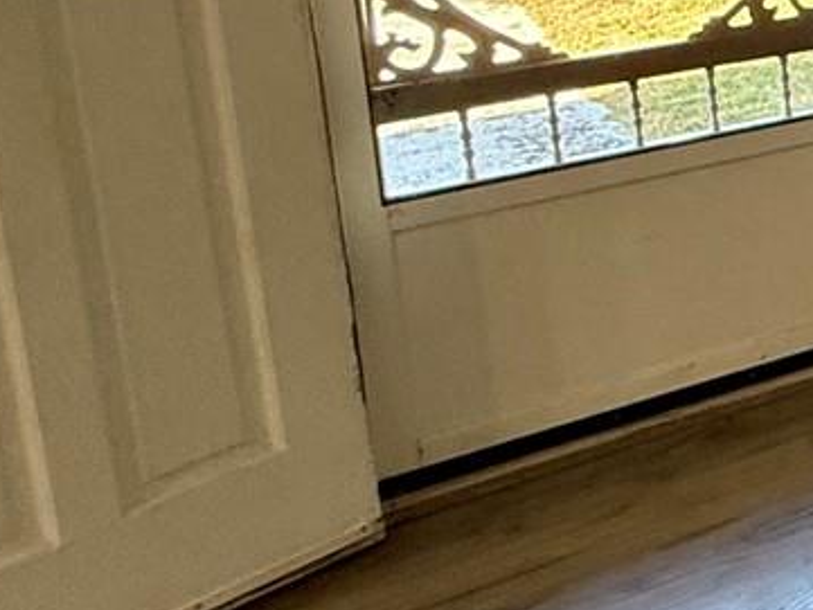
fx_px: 1457
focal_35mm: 62
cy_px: -149
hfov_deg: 19.5
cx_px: 1588
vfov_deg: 21.7
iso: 160
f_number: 2.2
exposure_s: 1/120
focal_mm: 2.22
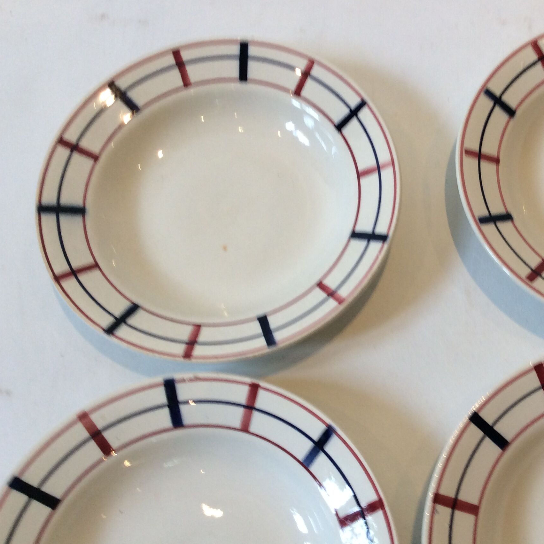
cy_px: 288
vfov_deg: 39.2
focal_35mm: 43
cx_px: 400
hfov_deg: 38.3
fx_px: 765
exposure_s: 1/25
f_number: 2.4
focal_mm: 3.3
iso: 50
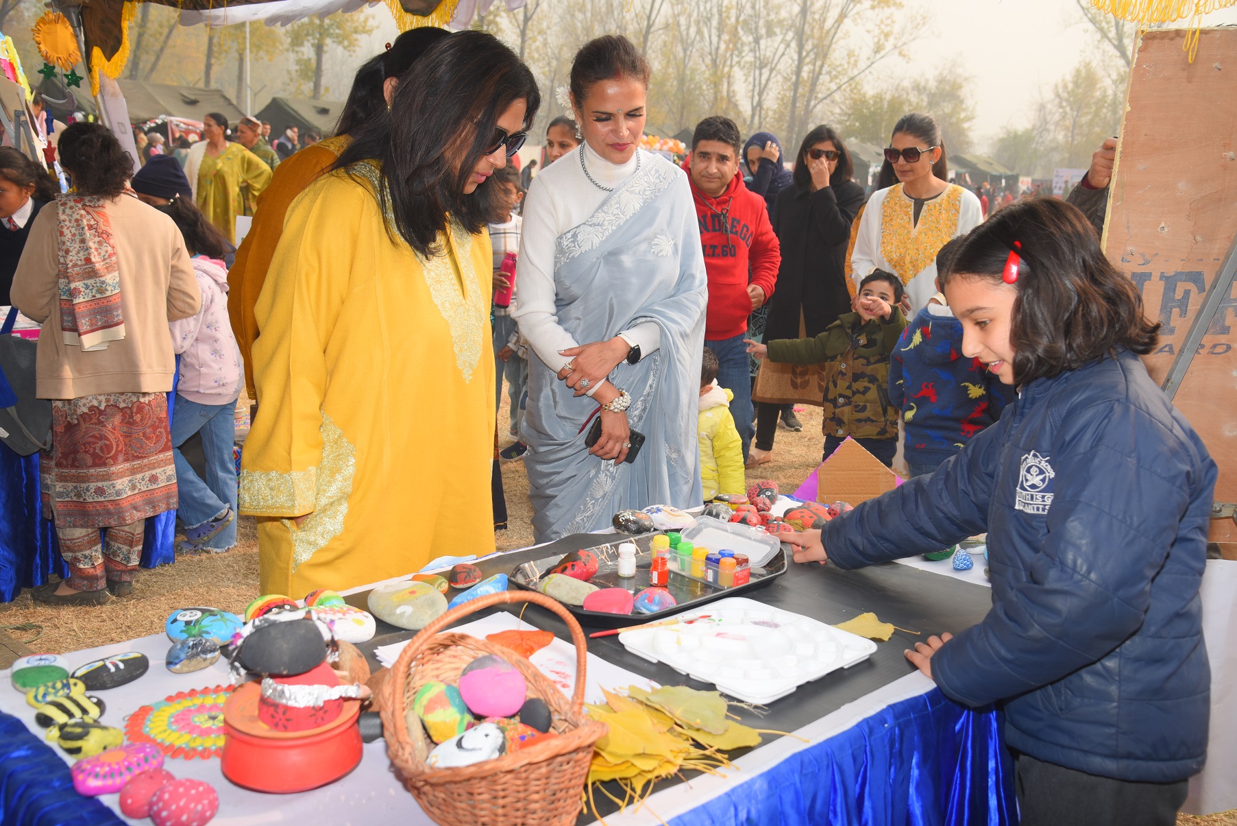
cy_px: 413
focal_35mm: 32
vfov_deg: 41.2
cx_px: 618
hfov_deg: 58.7
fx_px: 1100
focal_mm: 32
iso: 140
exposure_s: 1/250
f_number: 6.3
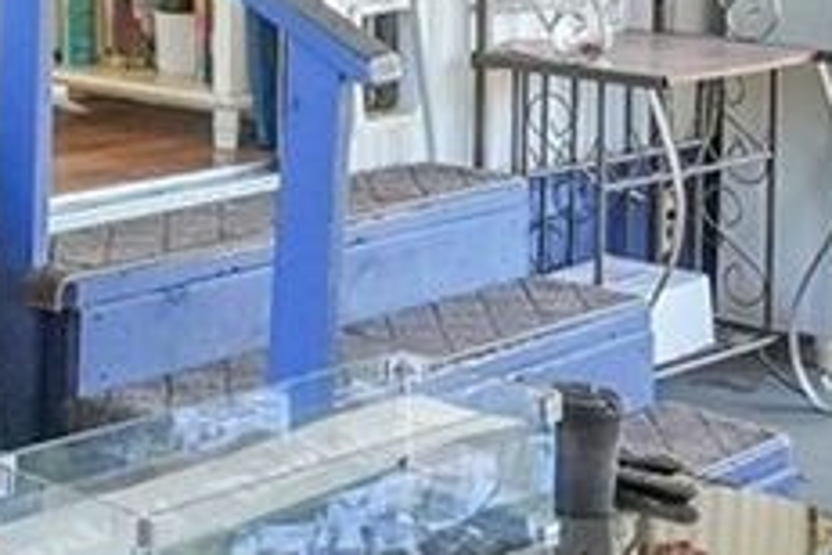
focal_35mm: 97
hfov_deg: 19.8
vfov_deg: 13.5
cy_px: -195
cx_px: -162
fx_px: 2242
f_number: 7.1
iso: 2000
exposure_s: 1/30
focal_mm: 14
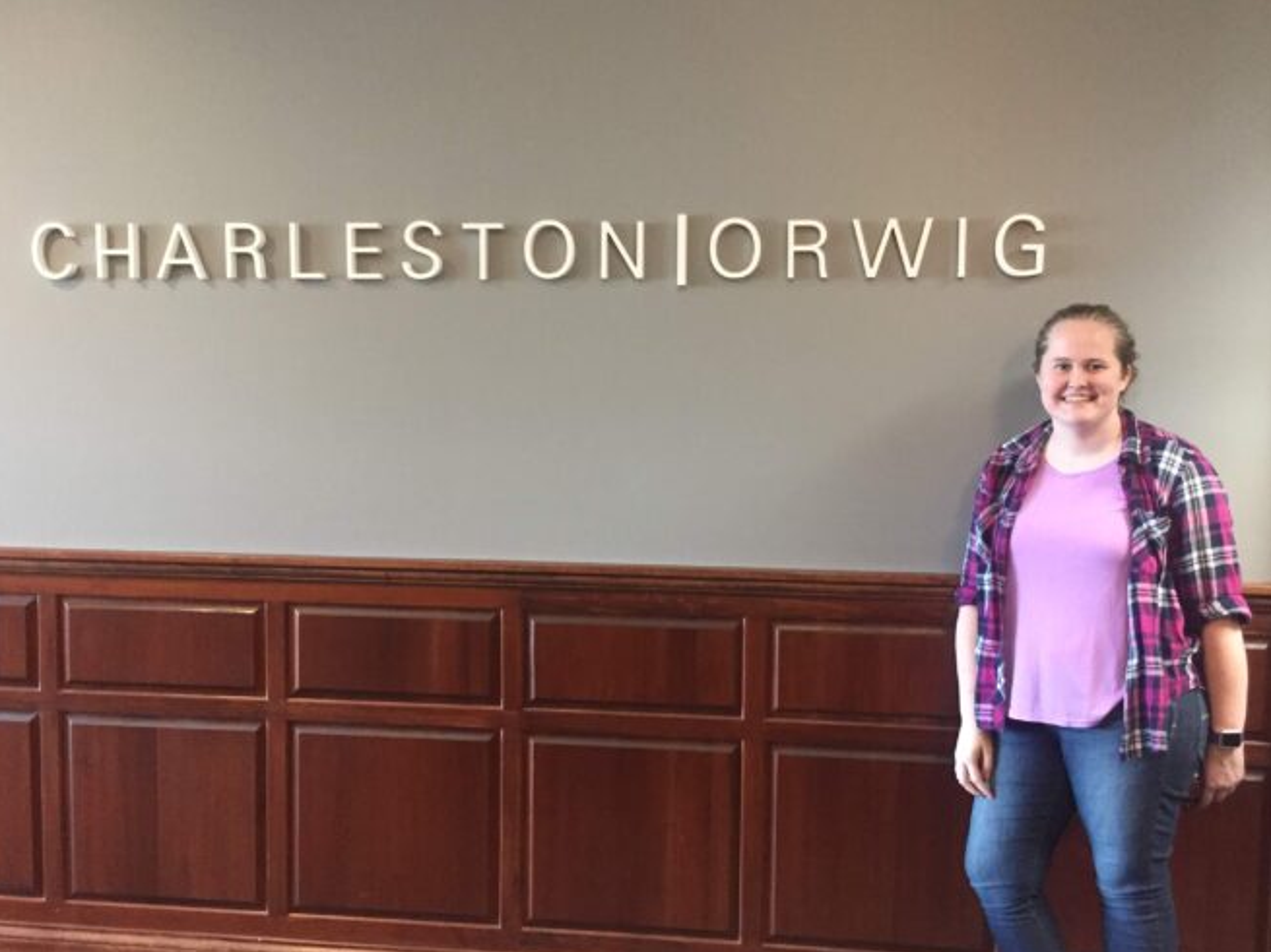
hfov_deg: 53.9
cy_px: 494
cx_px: 662
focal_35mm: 34
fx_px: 1248
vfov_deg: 41.8
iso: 250
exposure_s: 1/30
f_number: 2.2
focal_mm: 4.15
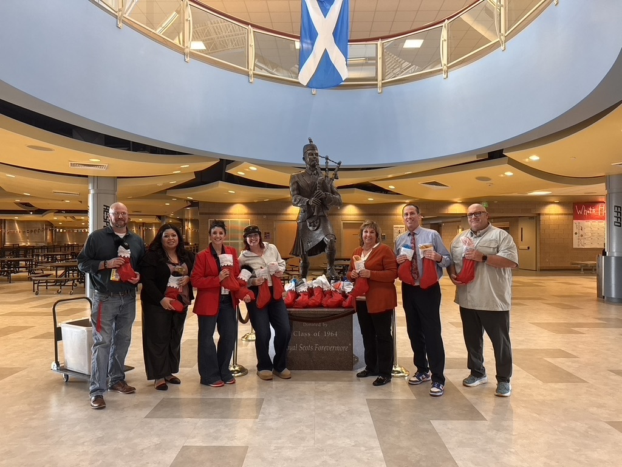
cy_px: 234
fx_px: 431
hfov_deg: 71.6
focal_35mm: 24
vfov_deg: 56.8
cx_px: 311
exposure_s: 1/60
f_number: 1.78
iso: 250
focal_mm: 6.76
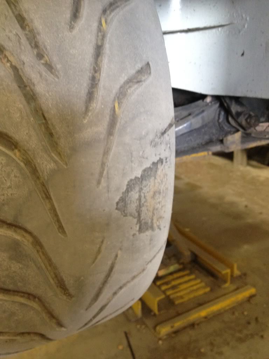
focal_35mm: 35
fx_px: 363
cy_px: 180
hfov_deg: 40.7
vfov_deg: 52.6
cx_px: 134
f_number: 2.4
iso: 250
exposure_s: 1/20
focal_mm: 4.3
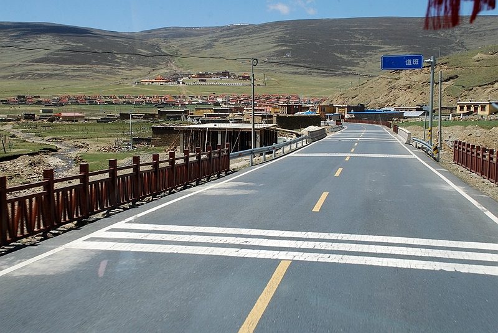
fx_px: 644
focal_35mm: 46
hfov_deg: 42.3
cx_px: 249
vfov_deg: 29.0
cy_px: 166
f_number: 10
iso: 200
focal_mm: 31
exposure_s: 1/250
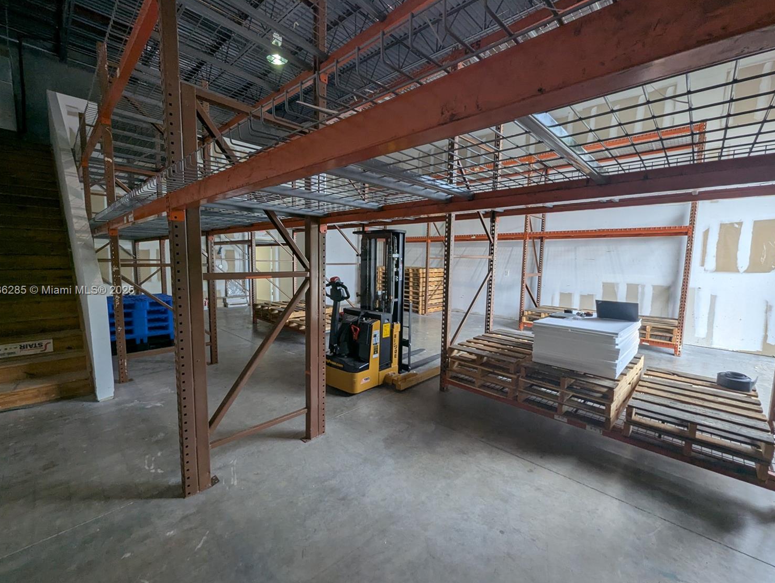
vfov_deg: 85.8
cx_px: 384
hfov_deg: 102.0
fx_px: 314
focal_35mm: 14
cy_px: 291
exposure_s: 1/120
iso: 45
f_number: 2.2
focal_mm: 1.95
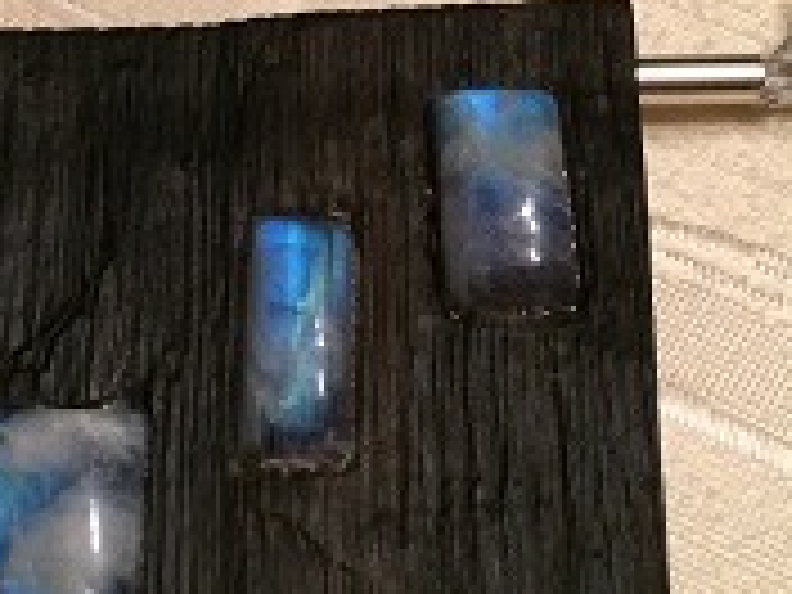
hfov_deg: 28.9
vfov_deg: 22.2
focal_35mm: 66
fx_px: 1510
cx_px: 198
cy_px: 230
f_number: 2.2
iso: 320
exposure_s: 1/24
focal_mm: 4.15
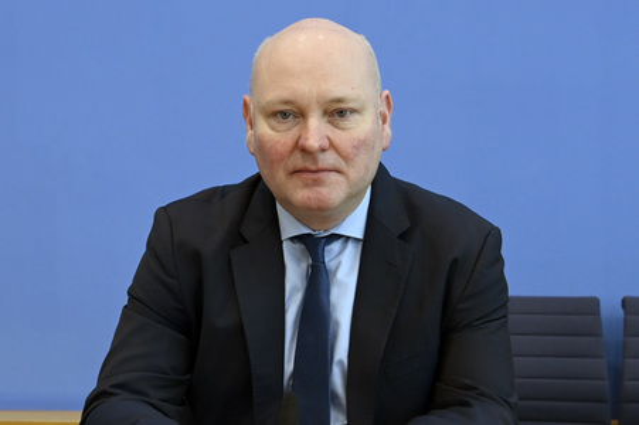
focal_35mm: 45
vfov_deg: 29.8
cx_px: 320
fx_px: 798
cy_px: 212
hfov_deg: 43.6
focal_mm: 45
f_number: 5.6
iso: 4000
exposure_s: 1/640
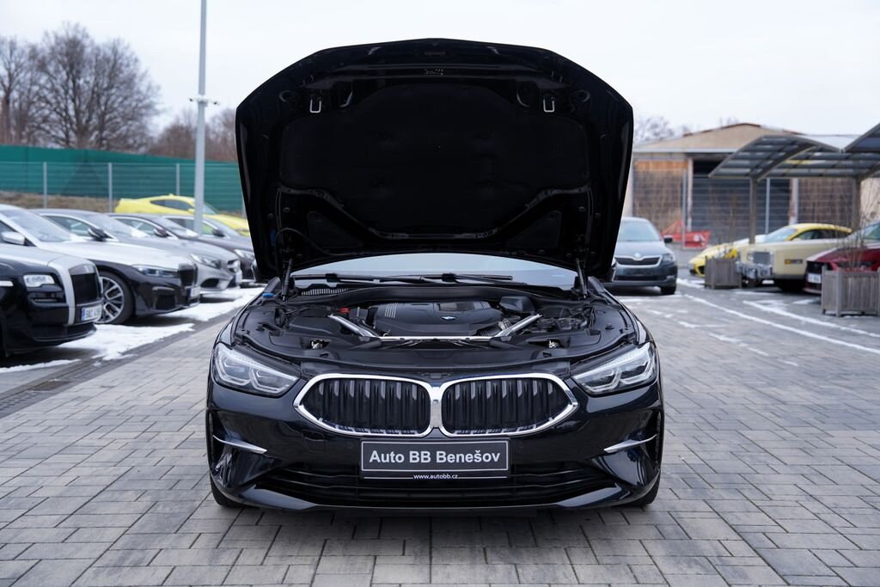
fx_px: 1051
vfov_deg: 31.2
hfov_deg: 45.4
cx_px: 440
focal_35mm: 43
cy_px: 294
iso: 100
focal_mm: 43
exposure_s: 1/60
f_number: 3.2
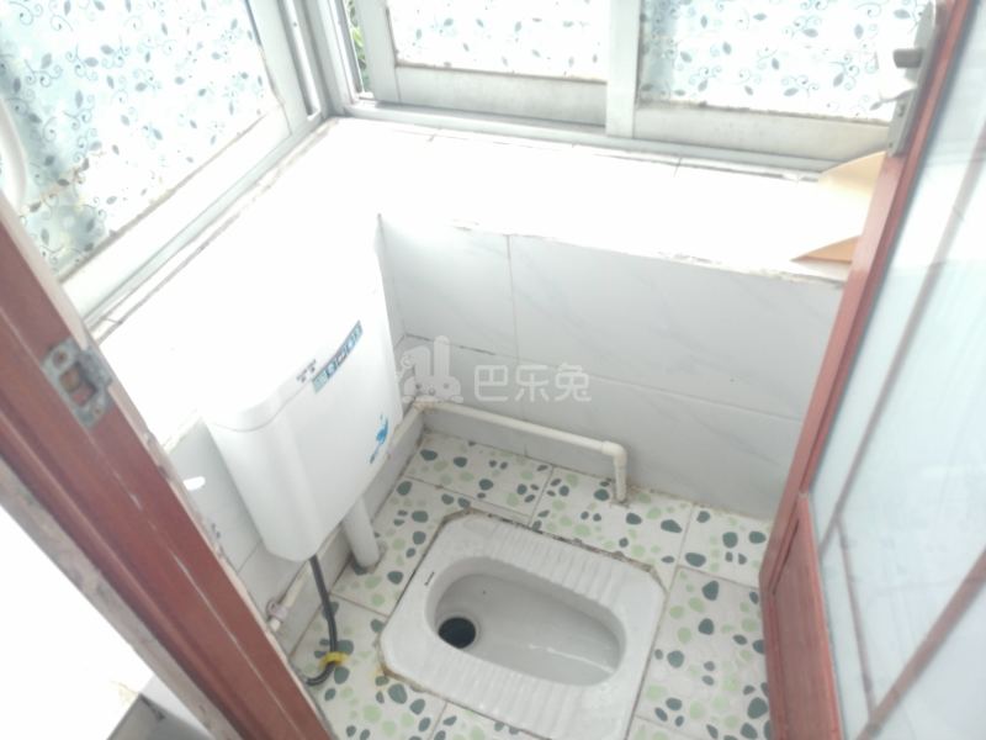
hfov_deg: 65.3
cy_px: 370
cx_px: 493
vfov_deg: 51.4
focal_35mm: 27
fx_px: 769
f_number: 1.8
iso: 100
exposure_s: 1/50
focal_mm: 3.96
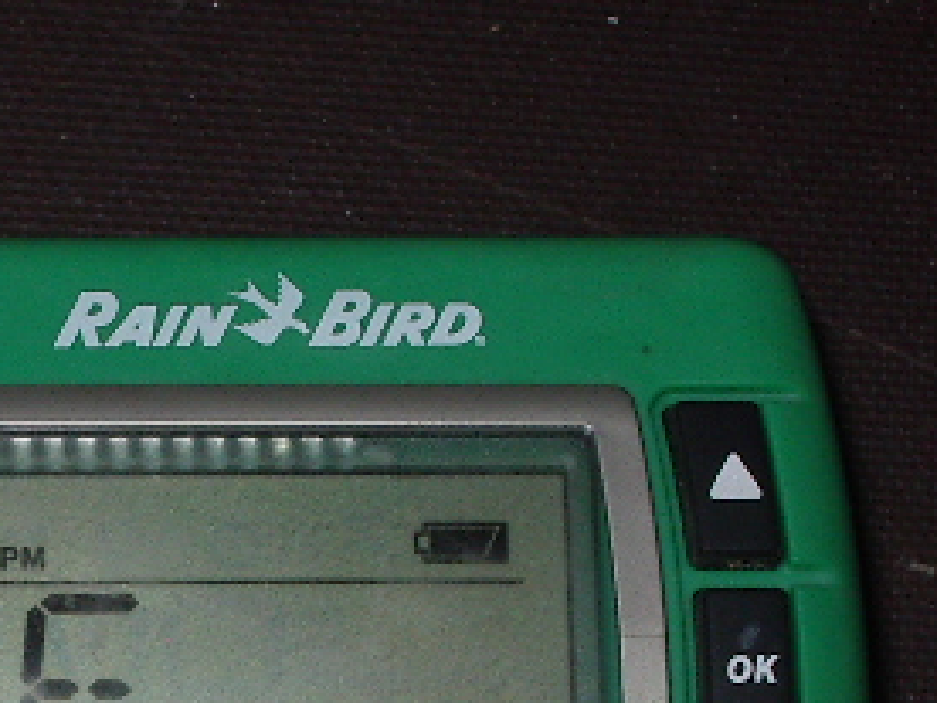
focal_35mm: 176
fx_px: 4764
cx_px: -105
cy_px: 642
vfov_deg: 8.4
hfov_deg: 11.1
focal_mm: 11.5
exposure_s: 1/80
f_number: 6.9
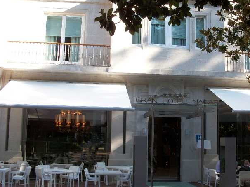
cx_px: 170
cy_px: 83
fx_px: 375
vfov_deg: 28.0
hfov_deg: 36.4
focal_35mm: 52
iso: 80
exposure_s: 1/200
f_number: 3.1
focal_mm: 6.3
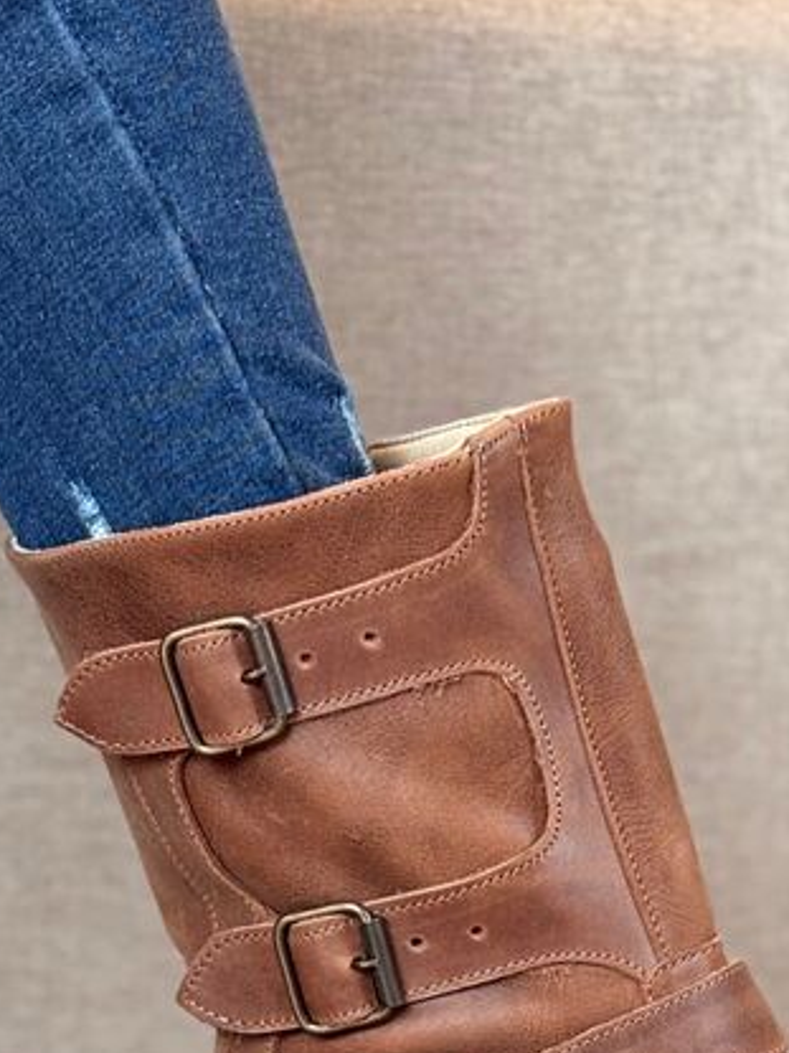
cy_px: 1540
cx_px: 349
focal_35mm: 153
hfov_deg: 9.7
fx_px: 4652
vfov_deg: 12.3
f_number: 1.6
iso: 64
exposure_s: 1/50
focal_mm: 5.96
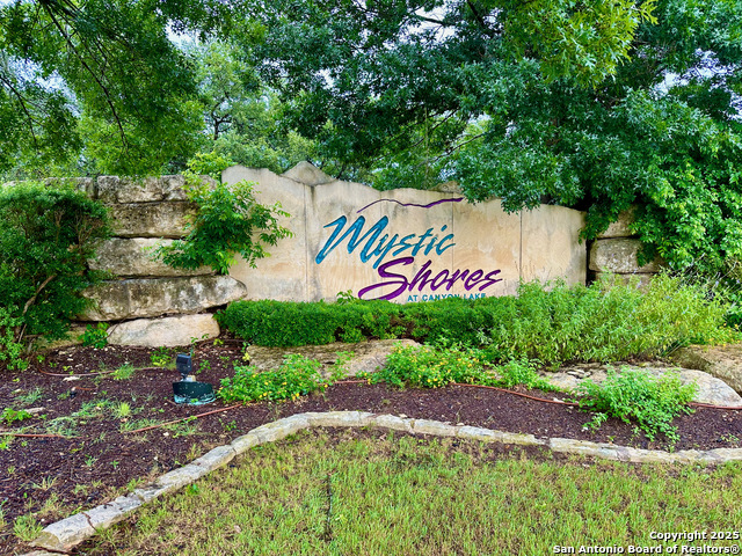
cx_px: 371
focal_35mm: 24
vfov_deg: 56.8
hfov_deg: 71.6
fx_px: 514
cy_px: 278
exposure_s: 1/121
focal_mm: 6.86
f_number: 1.78
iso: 100
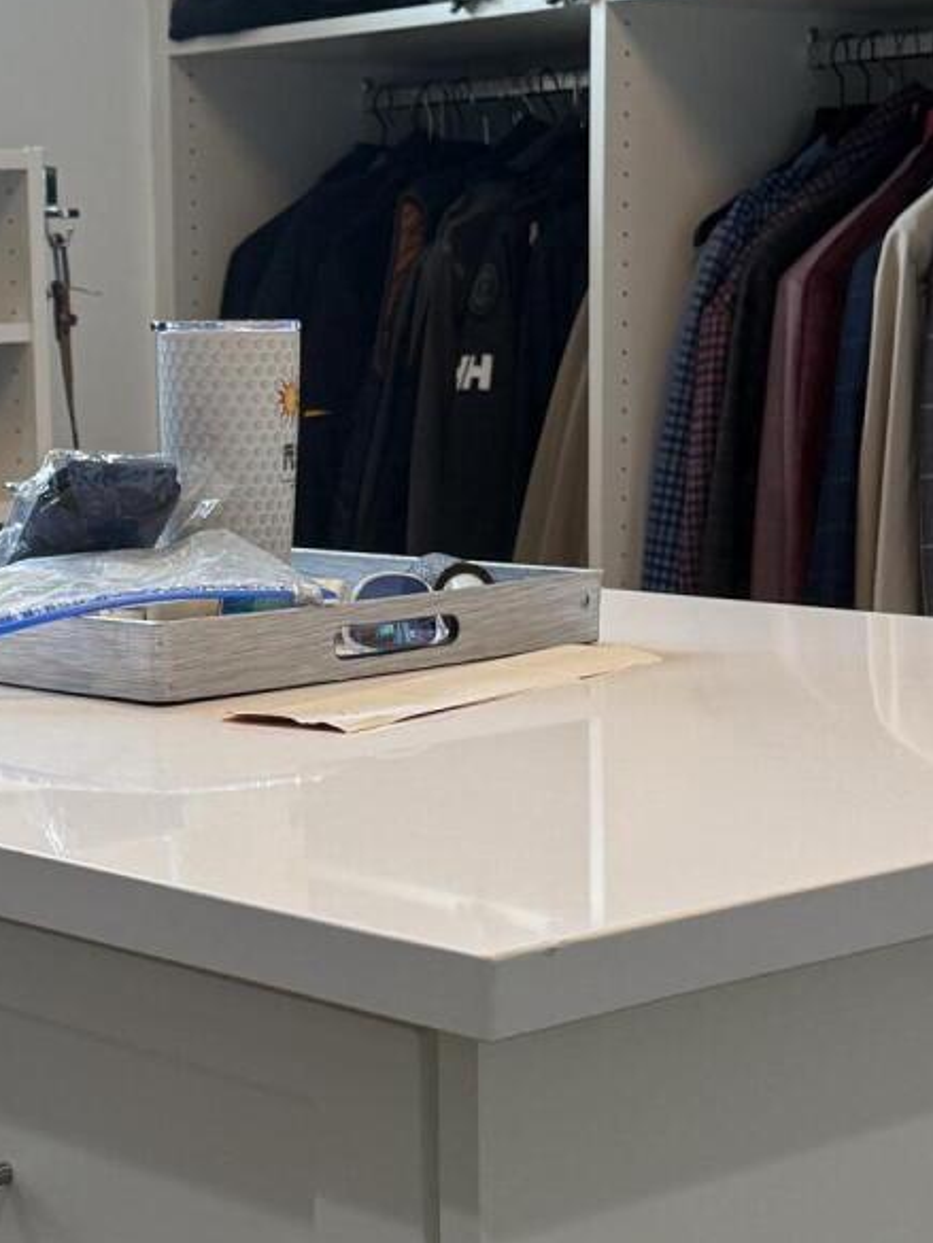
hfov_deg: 17.8
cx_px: 185
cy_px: 739
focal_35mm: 82
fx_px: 2946
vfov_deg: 23.8
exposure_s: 1/240
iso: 200
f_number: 1.78
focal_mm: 6.76
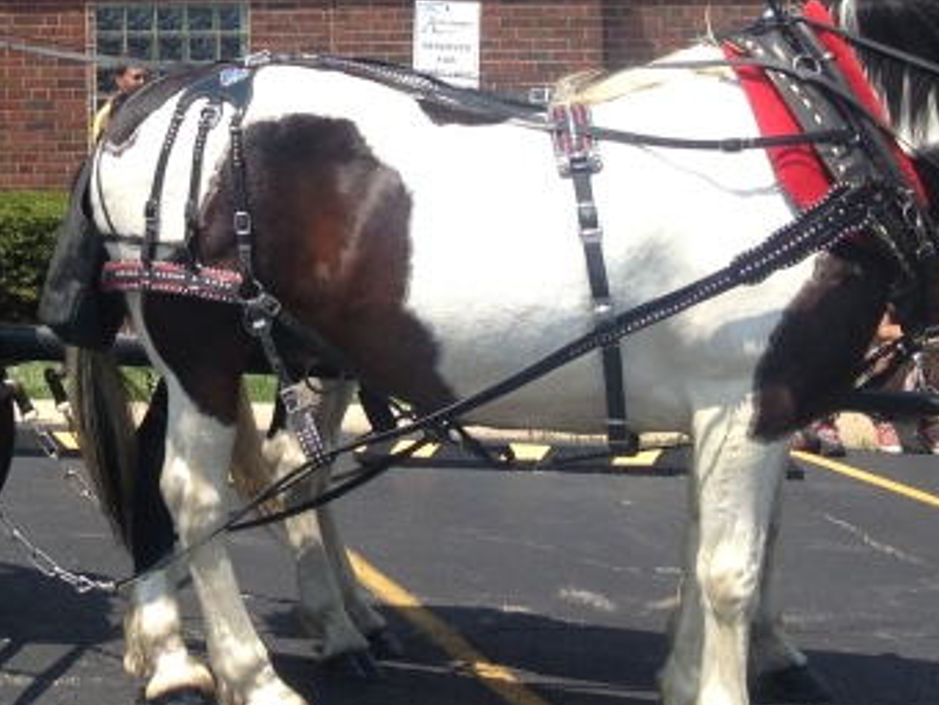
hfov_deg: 17.8
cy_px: -6
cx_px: -184
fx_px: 2849
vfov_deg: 13.9
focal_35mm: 105
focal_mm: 4.28
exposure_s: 1/968
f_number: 2.4
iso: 50
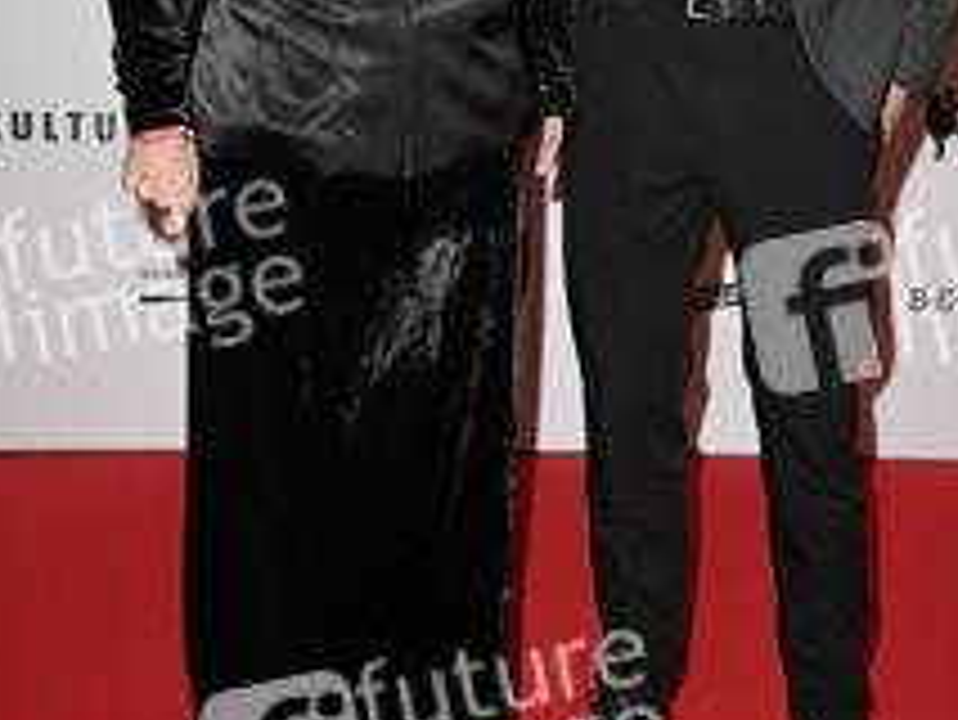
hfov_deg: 23.5
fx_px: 2298
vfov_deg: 17.5
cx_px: 562
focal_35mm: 83
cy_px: 63
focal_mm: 46
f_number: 6.3
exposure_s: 1/250
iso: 500
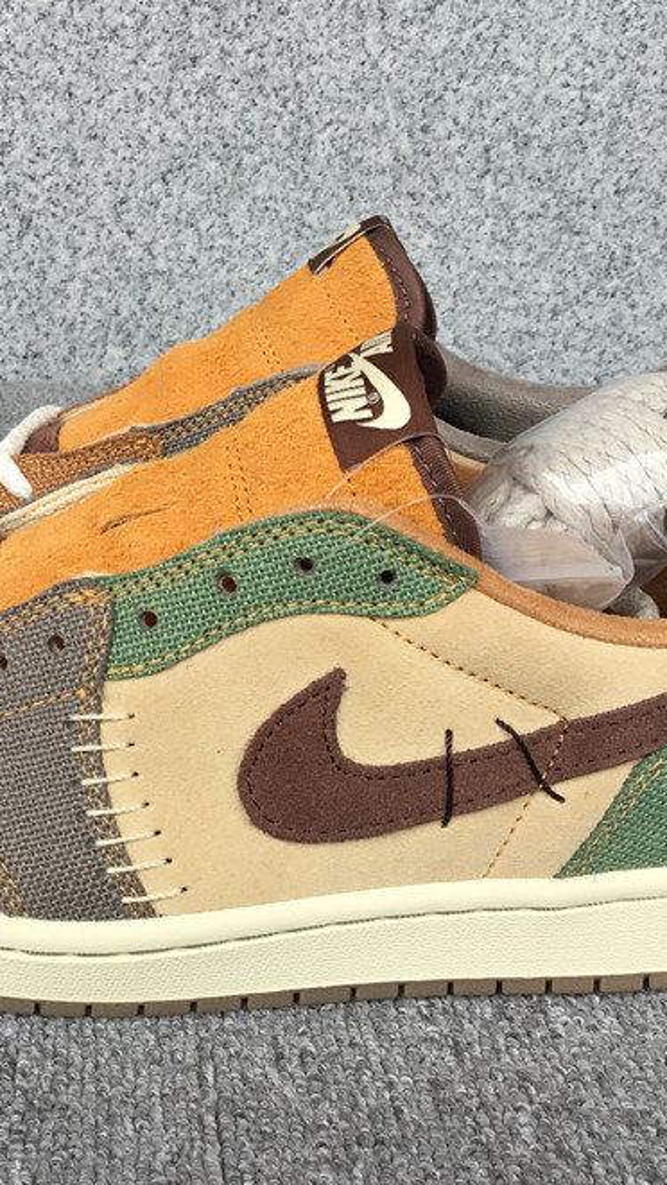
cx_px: 231
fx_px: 1446
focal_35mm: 46
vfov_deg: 44.6
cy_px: 600
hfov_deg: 25.9
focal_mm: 3.3
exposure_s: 1/100
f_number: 2.4
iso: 25
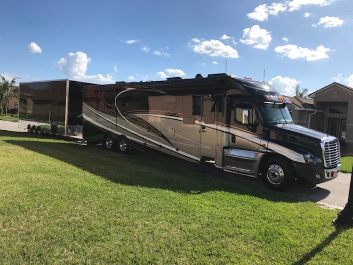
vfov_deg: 49.7
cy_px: 132
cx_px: 176
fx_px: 286
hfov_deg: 63.4
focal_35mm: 28
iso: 20
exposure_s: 1/2994
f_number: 1.8
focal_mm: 3.99
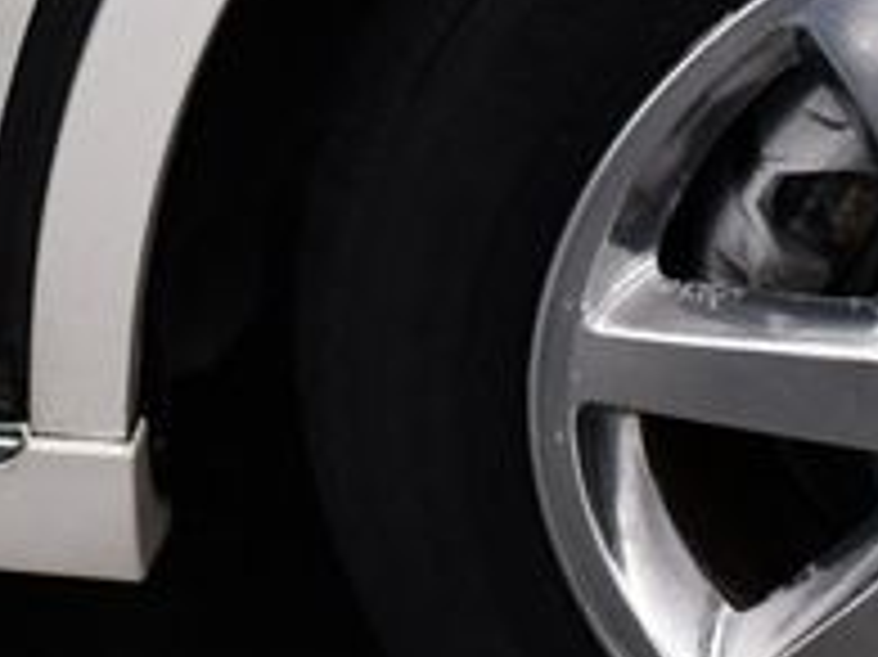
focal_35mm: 114
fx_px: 2890
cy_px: -9
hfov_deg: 16.4
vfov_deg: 12.8
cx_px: -261
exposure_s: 1/160
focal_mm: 18
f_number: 3.5
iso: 800
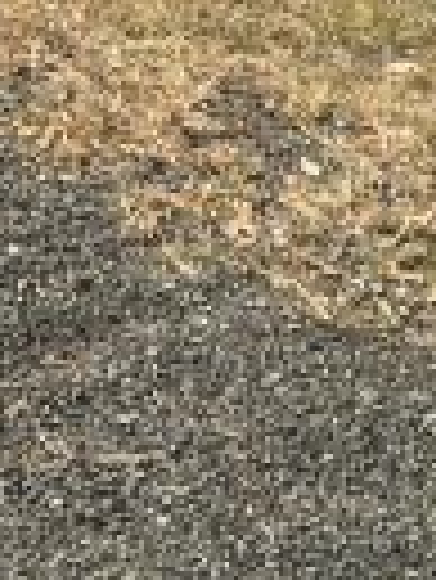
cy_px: -602
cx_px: -629
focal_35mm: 180
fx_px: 3018
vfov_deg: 10.1
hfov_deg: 7.7
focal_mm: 4.15
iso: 25
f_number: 2.2
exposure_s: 1/1282
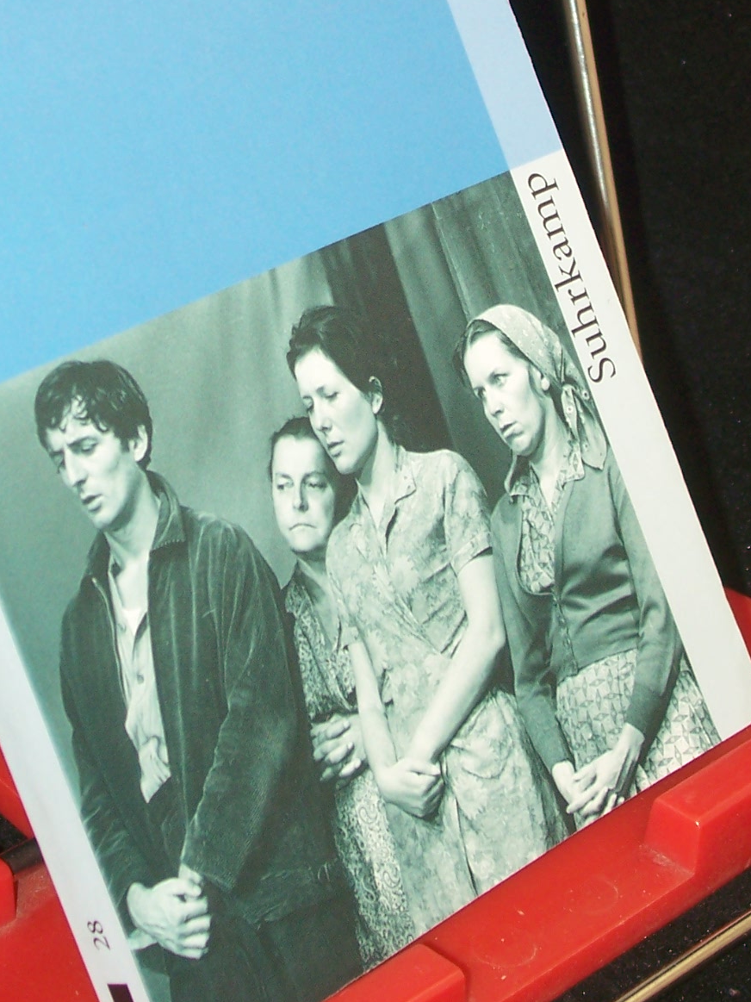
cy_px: 225
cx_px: 370
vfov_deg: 18.6
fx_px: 3038
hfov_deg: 14.1
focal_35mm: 105
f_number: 3.2
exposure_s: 1/80
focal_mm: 8.7
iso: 80
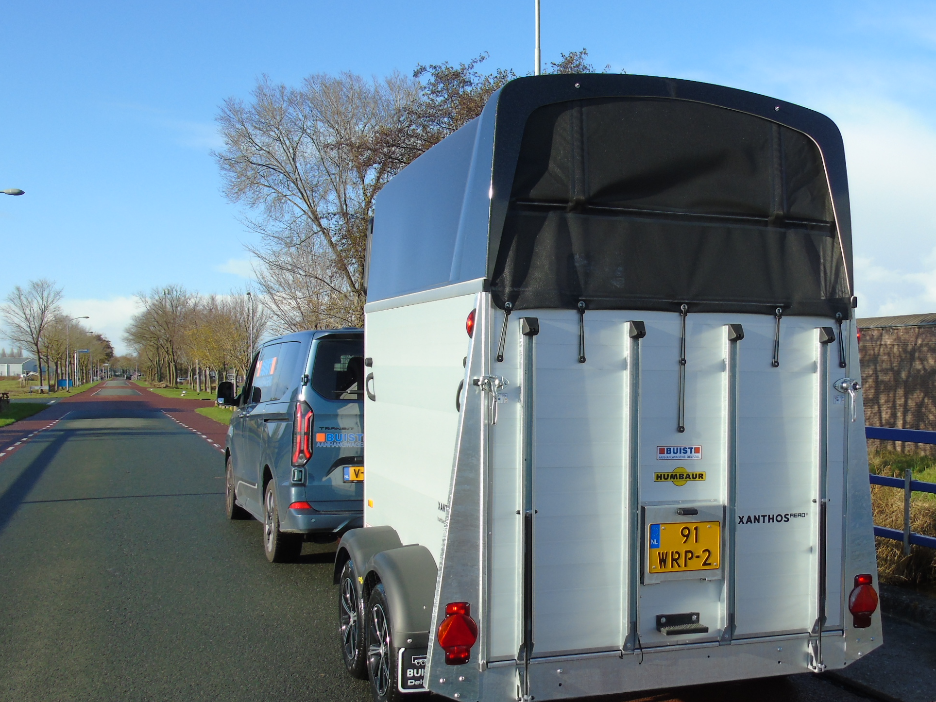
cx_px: 597
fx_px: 1055
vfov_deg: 36.8
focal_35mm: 39
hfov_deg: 47.3
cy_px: 402
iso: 80
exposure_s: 1/500
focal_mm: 5.2
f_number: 3.6
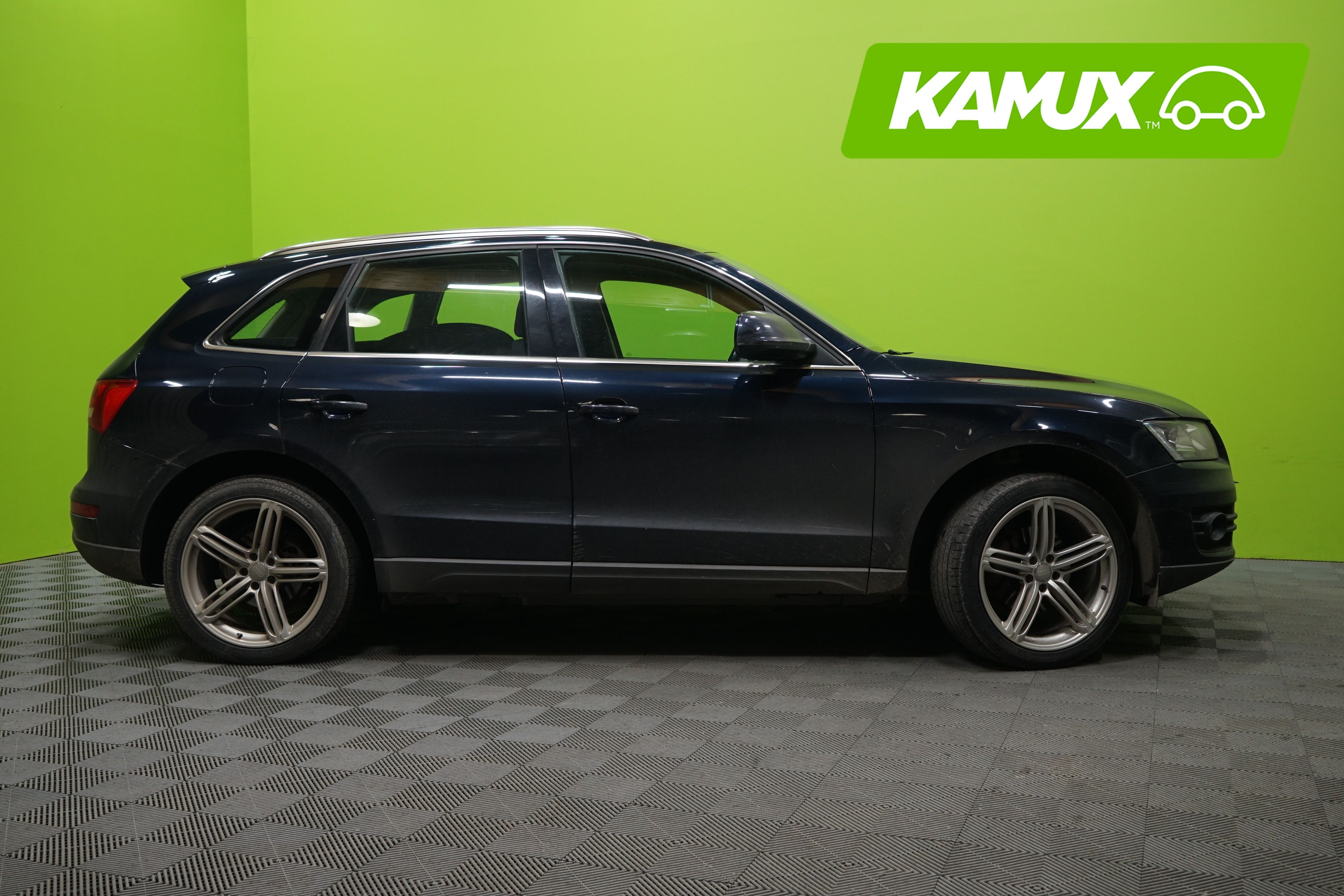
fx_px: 1307
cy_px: 448
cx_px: 672
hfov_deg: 54.4
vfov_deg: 37.9
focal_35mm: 35
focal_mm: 35
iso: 800
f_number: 5.6
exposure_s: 1/20
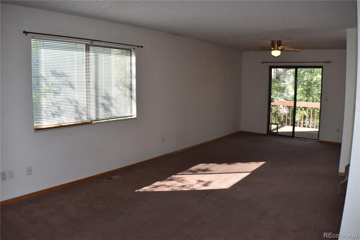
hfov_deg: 53.1
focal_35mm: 36
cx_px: 180
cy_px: 120
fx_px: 360
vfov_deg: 36.9
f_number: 5.6
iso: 180
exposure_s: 1/125
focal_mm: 24
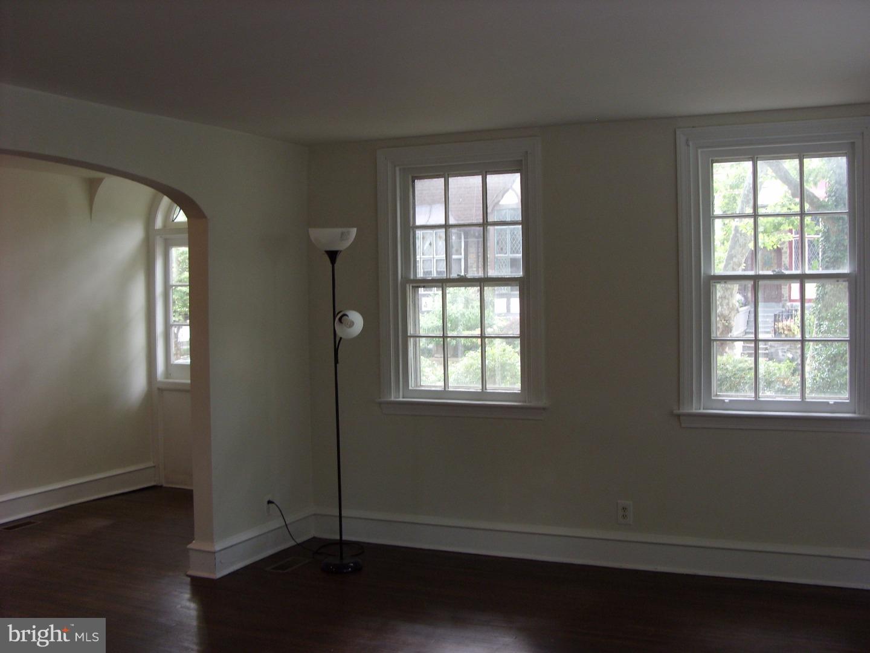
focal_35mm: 38
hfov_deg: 49.0
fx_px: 955
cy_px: 326
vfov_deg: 37.7
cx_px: 435
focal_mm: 6.3
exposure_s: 1/30
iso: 100
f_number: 2.8
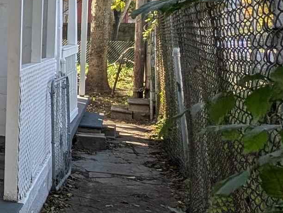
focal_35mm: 60
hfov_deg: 23.8
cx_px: -166
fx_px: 491
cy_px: 45
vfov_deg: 24.1
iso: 38
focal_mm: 2.23
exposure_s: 1/548
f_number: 1.95
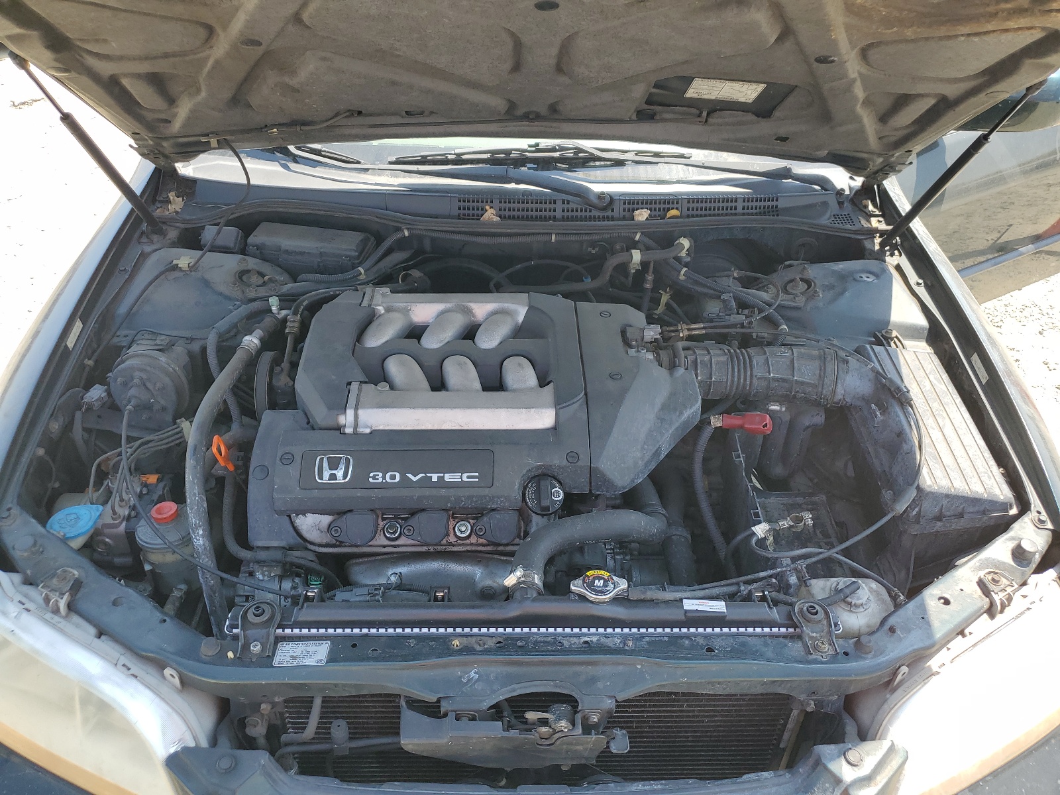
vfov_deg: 53.1
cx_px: 530
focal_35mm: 26
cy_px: 398
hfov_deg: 67.3
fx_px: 796
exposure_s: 1/714
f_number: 1.5
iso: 50
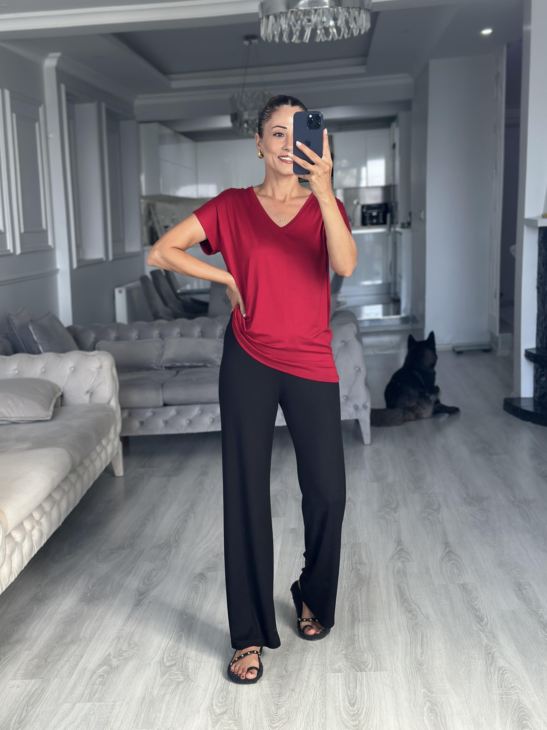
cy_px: 361
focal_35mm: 49
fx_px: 1033
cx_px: 271
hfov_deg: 29.7
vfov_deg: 38.9
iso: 125
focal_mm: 6.86
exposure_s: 1/91
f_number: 1.78
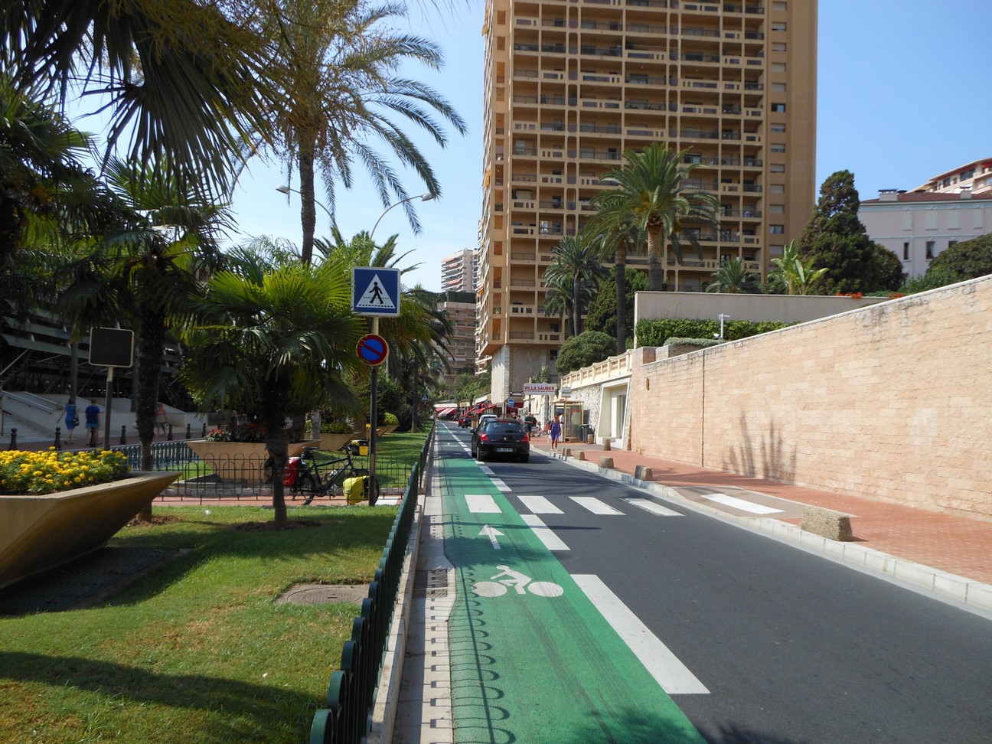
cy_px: 372
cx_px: 496
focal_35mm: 25
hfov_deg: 69.4
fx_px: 716
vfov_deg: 54.9
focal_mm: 4.5
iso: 80
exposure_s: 1/1000
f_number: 3.2
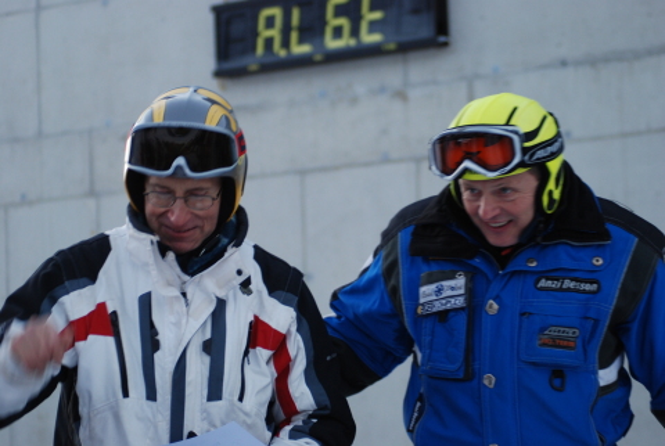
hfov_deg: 17.5
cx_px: 332
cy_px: 223
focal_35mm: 117
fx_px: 2165
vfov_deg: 11.8
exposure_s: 1/100
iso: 400
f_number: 4.2
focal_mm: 78
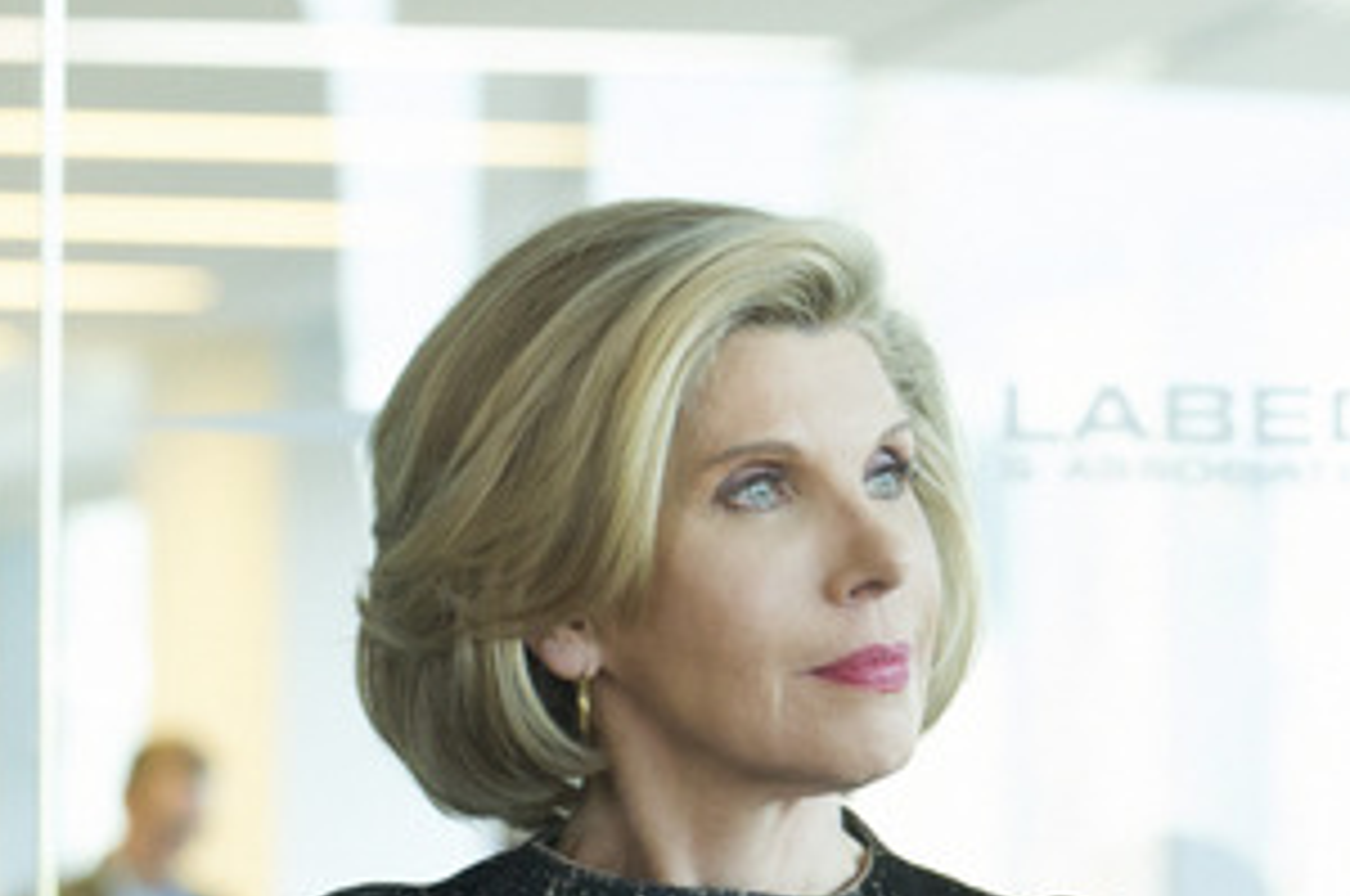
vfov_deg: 4.4
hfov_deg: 6.6
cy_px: 964
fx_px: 11681
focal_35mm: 312
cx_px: 1440
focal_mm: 120
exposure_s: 1/200
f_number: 5
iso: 5000
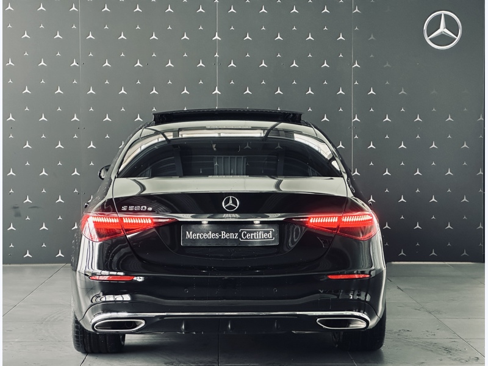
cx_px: 244
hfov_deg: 25.3
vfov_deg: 19.1
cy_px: 183
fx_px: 1086
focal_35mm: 77
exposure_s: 1/34
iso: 800
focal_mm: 9
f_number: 2.8
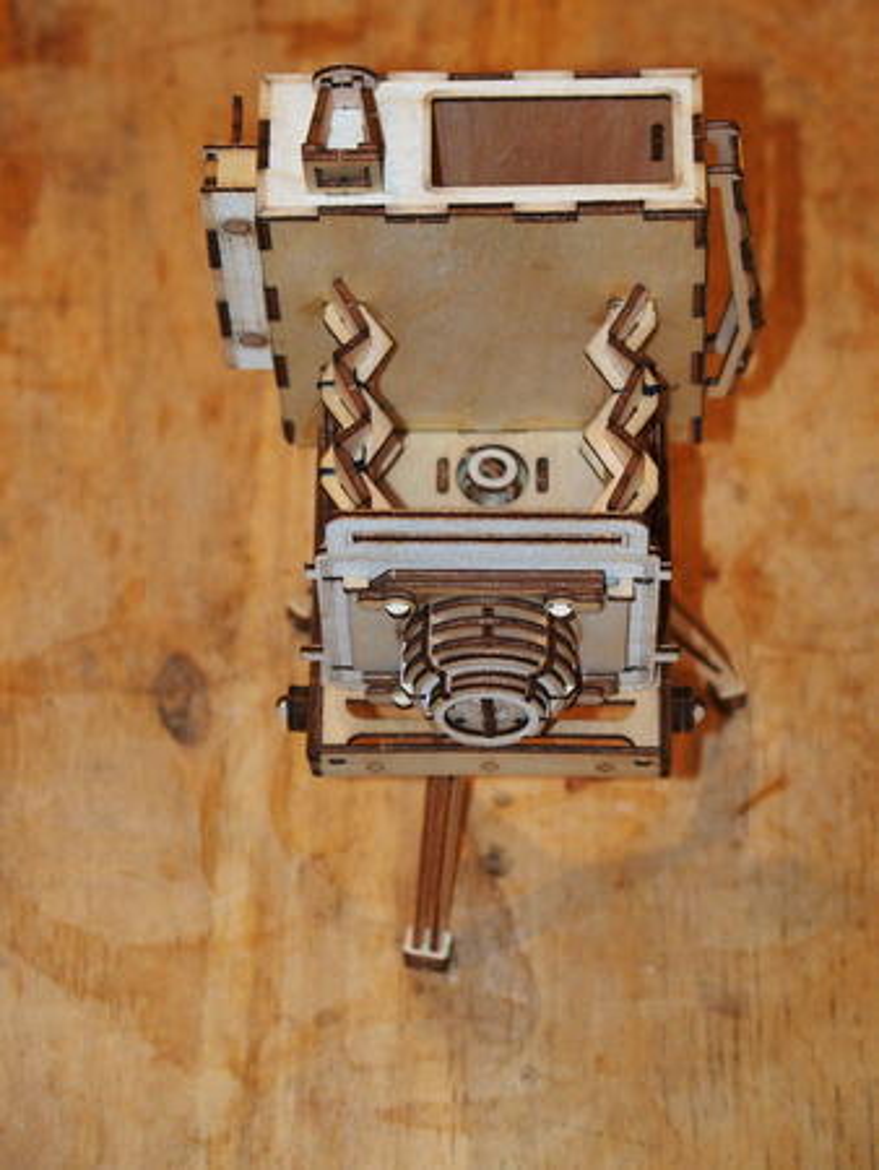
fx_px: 3788
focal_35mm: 112
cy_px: 585
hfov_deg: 13.2
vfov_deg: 17.6
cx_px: 440
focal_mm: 24
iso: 400
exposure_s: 1/60
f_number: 2.8
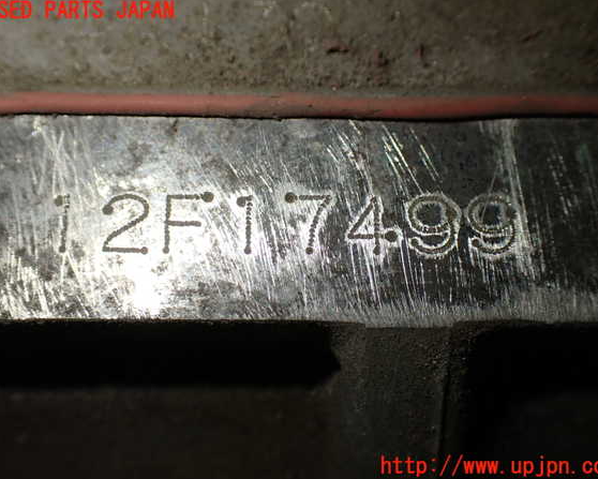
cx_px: 301
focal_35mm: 43
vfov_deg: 34.9
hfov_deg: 42.9
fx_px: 761
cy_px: 239
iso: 100
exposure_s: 1/200
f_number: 2.8
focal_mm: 7.31
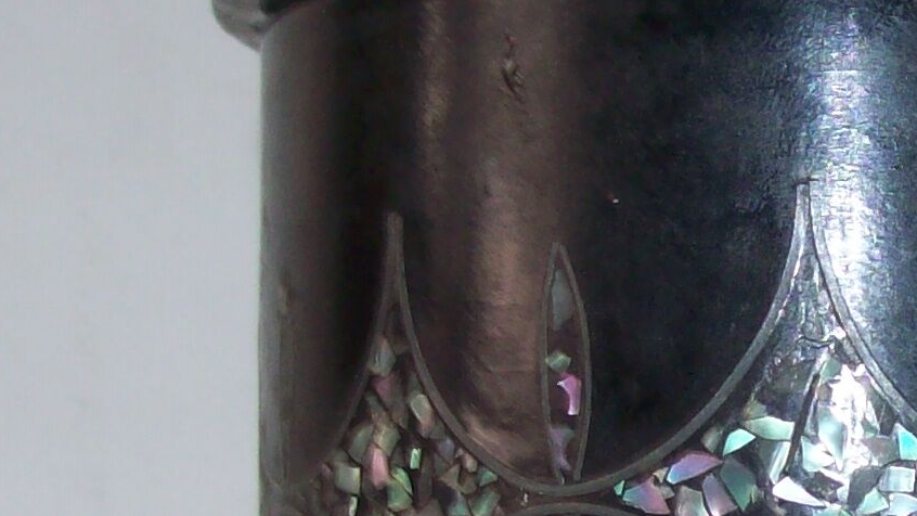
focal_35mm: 132
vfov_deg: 9.2
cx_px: 838
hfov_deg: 16.0
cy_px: 444
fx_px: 3210
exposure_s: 1/64
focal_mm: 6
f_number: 2.7
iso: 80
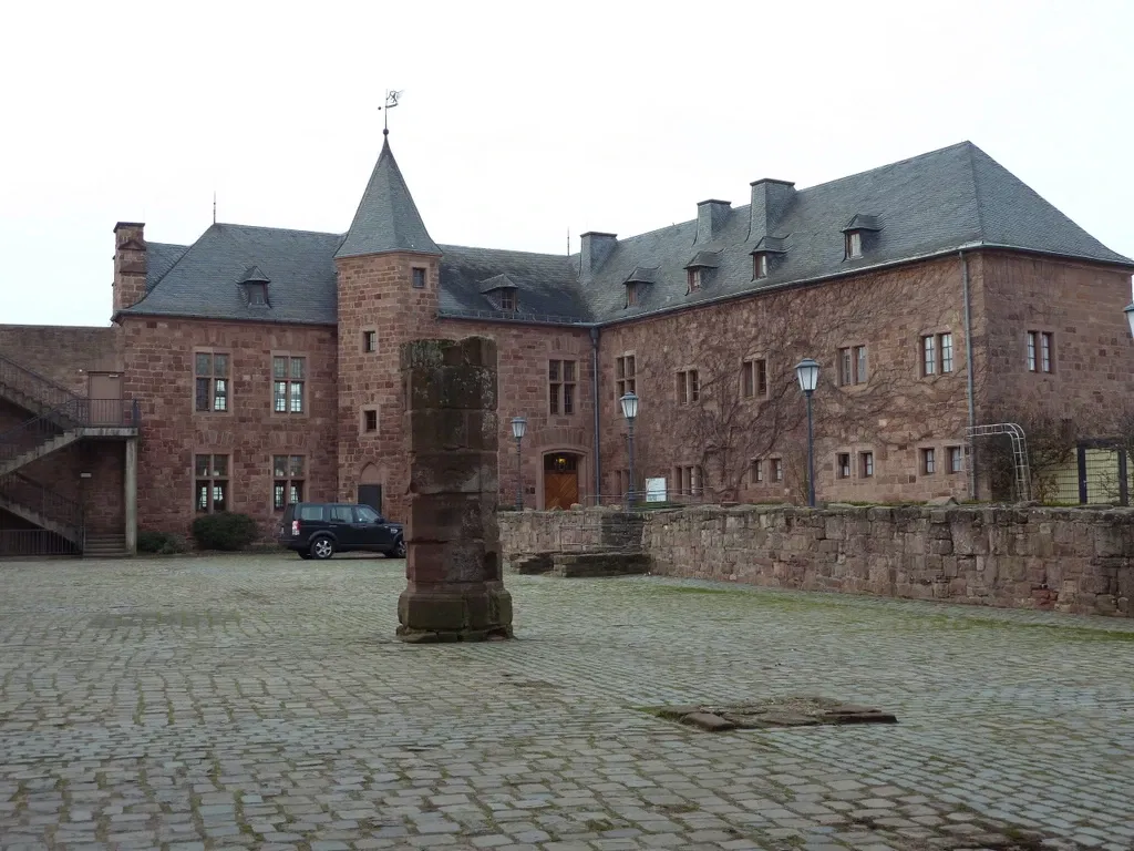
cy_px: 426
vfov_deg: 34.3
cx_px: 567
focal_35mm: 42
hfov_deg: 44.8
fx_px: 1376
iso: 80
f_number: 3.7
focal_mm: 6.9
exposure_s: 1/60
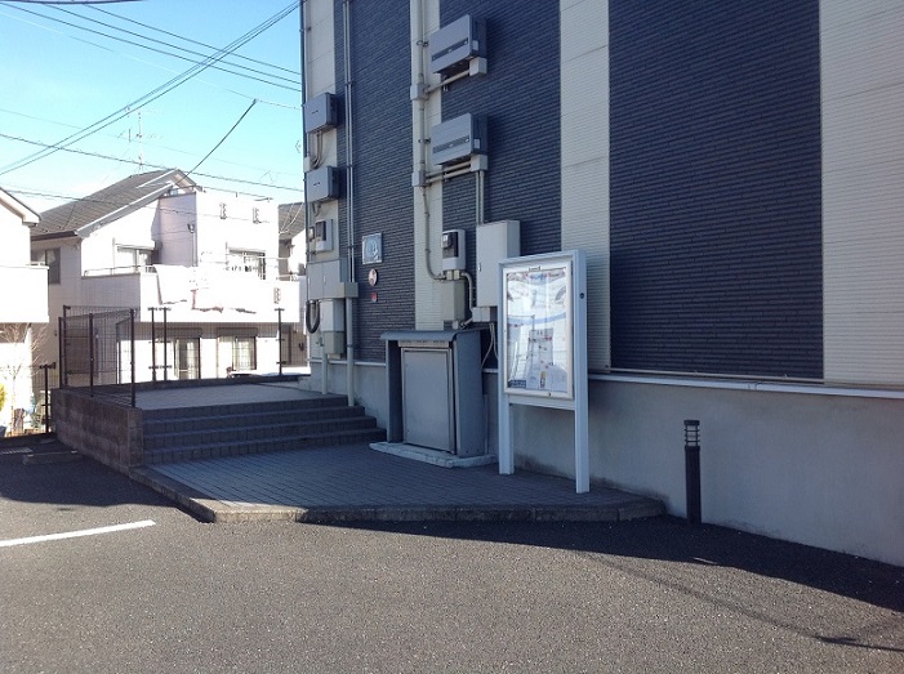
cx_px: 452
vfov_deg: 40.6
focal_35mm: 35
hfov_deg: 52.7
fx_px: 912
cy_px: 337
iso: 50
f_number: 2.4
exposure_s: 1/630
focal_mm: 4.28
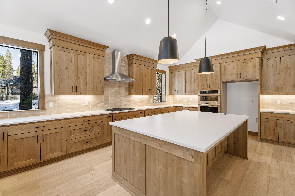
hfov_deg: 96.7
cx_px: 148
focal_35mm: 16
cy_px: 98
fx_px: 131
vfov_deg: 73.7
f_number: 7.1
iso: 100
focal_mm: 16
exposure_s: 1/6
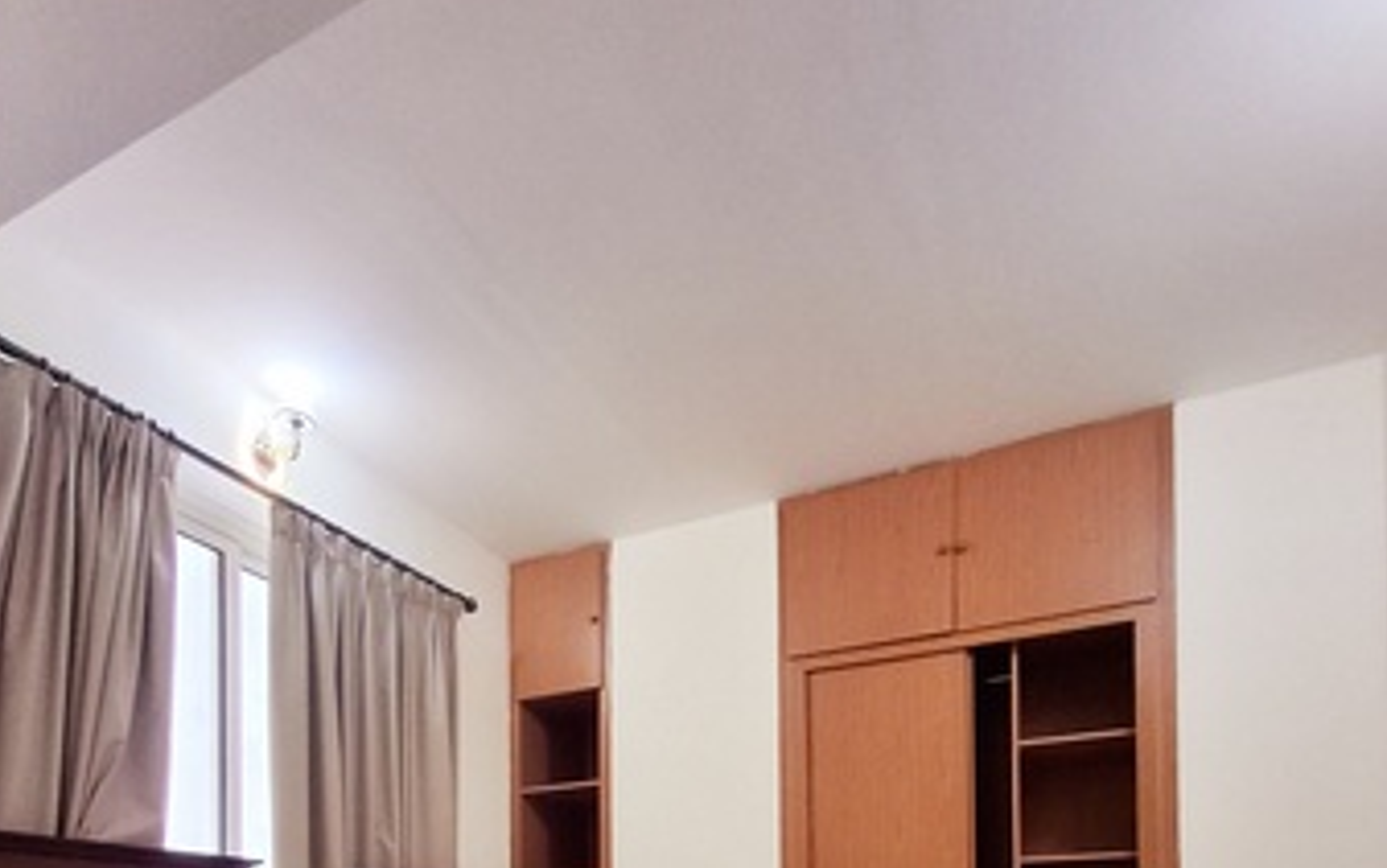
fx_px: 870
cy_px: 928
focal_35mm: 23
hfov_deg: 77.1
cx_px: 685
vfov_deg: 42.9
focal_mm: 1.64
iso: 200
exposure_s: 1/50
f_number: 2.2
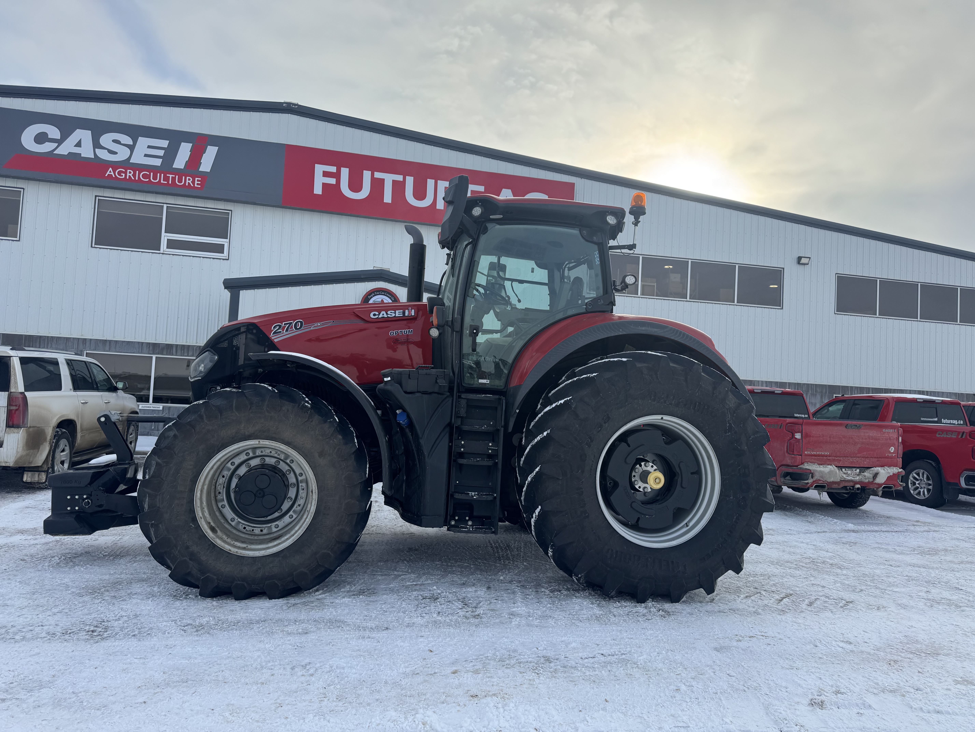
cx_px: 488
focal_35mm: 24
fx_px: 676
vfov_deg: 56.8
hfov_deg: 71.6
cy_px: 366
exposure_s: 1/3413
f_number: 1.78
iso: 80
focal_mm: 6.76
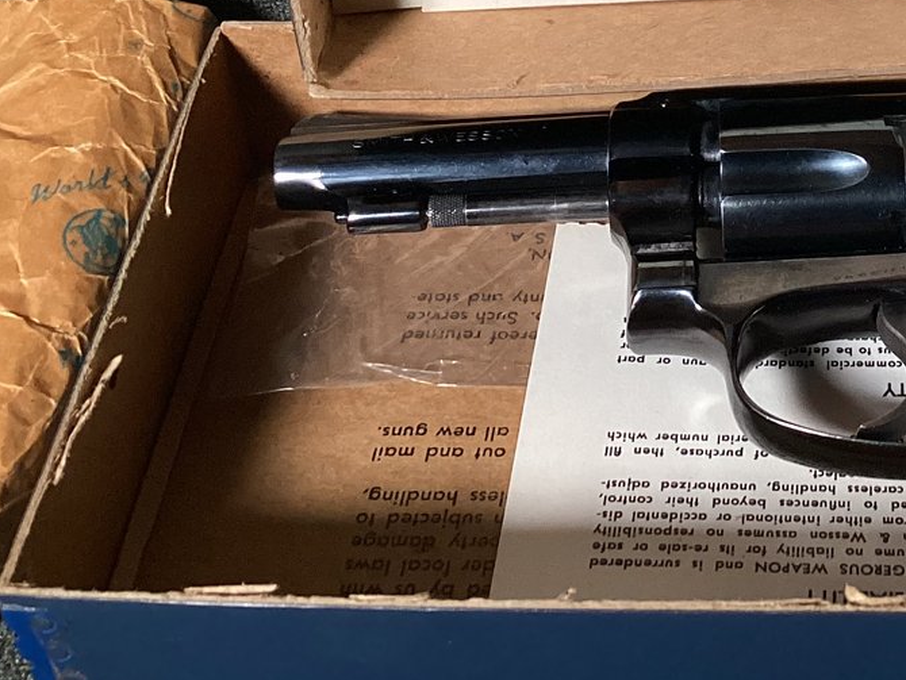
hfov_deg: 26.6
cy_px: -74
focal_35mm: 70
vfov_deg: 20.1
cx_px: 849
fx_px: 1833
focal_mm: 3.3
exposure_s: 1/60
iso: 125
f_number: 2.4
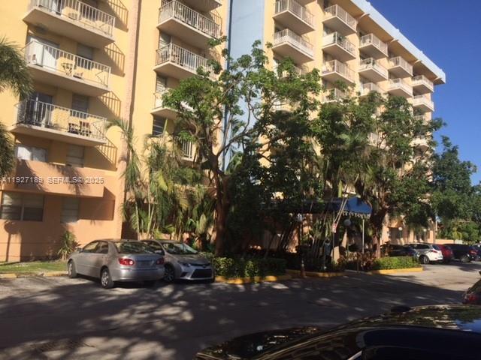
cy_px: 180
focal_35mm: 29
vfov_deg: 48.2
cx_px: 240
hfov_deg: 61.7
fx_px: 403
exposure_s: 1/2475
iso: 32
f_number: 2.2
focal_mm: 4.15
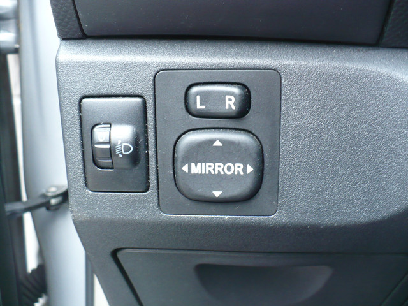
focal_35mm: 37
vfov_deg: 38.7
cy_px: 153
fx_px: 436
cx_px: 204
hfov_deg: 50.1
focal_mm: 6.1
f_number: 2.8
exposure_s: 1/30
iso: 200
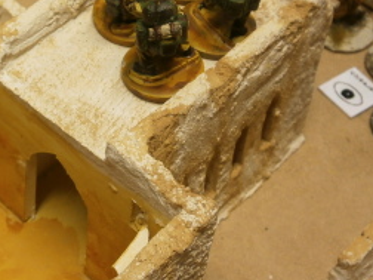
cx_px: 15
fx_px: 1078
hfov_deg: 19.2
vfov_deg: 14.8
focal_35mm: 100
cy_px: 107
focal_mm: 8.3
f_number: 3.4
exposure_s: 1/40
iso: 125
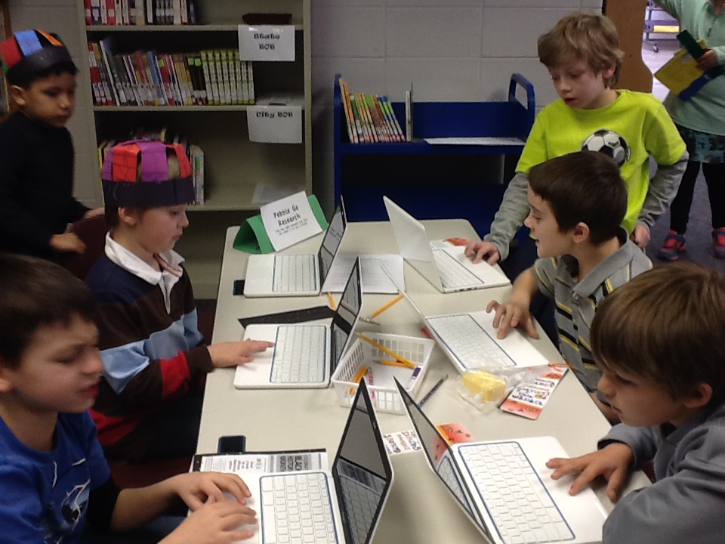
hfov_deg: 42.9
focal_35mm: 44
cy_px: 272
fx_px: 922
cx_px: 362
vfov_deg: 32.9
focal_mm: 2.03
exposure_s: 1/30
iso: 40
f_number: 2.4
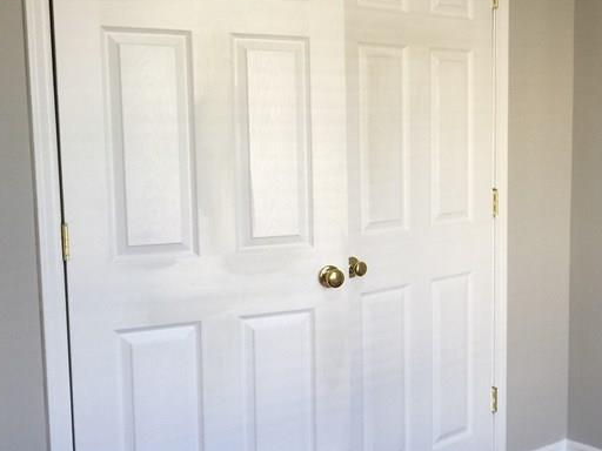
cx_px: 574
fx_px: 1009
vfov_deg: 25.2
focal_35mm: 58
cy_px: 236
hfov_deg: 31.2
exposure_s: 1/30
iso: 50
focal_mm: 4.15
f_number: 2.2
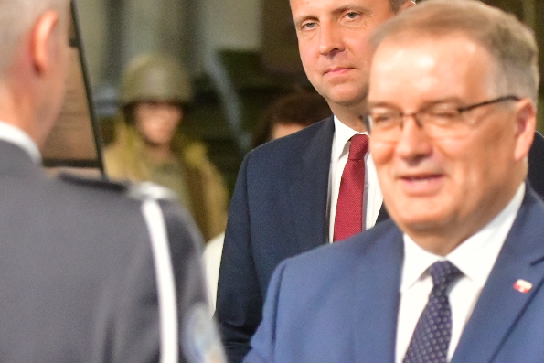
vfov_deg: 5.6
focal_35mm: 245
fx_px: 3703
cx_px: 374
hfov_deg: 8.4
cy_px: 369
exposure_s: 1/640
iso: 5600
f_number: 2.8
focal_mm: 90
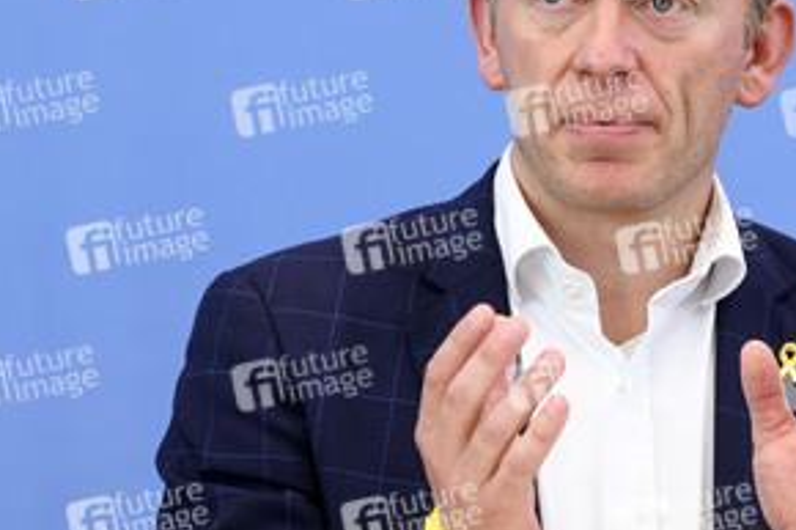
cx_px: 613
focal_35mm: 210
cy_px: 173
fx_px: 4641
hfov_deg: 9.8
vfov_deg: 6.5
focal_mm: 135
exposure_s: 1/640
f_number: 5.6
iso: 3200
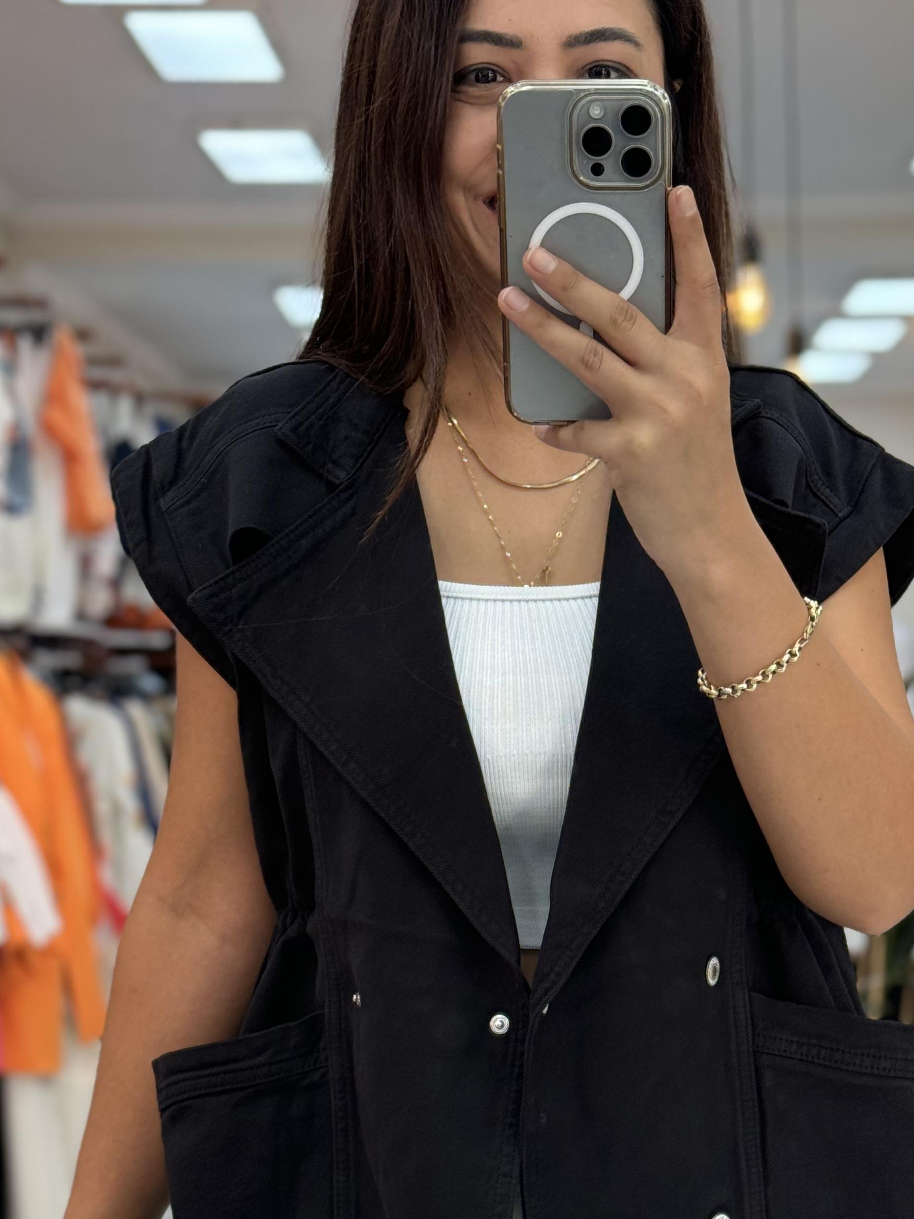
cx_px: 586
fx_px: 2746
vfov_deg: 24.9
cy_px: 763
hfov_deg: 18.9
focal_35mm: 78
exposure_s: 1/100
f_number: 1.78
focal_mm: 6.76
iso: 125
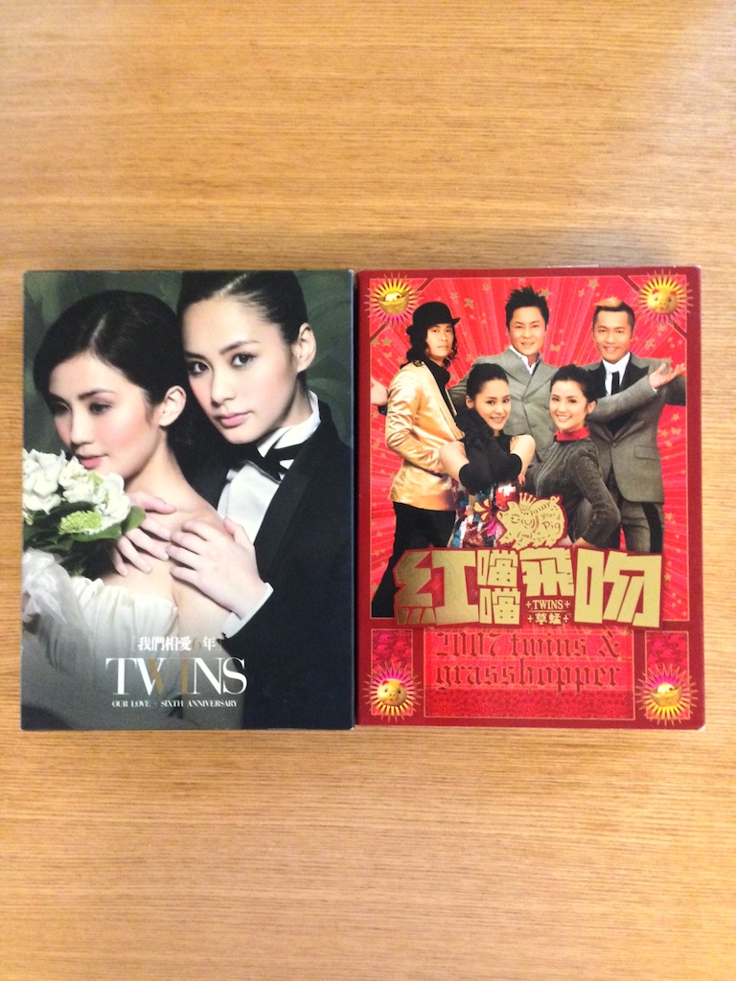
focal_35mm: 33
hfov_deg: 42.9
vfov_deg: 55.4
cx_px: 368
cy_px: 490
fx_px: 936
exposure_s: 1/15
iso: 500
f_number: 2.4
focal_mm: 4.12
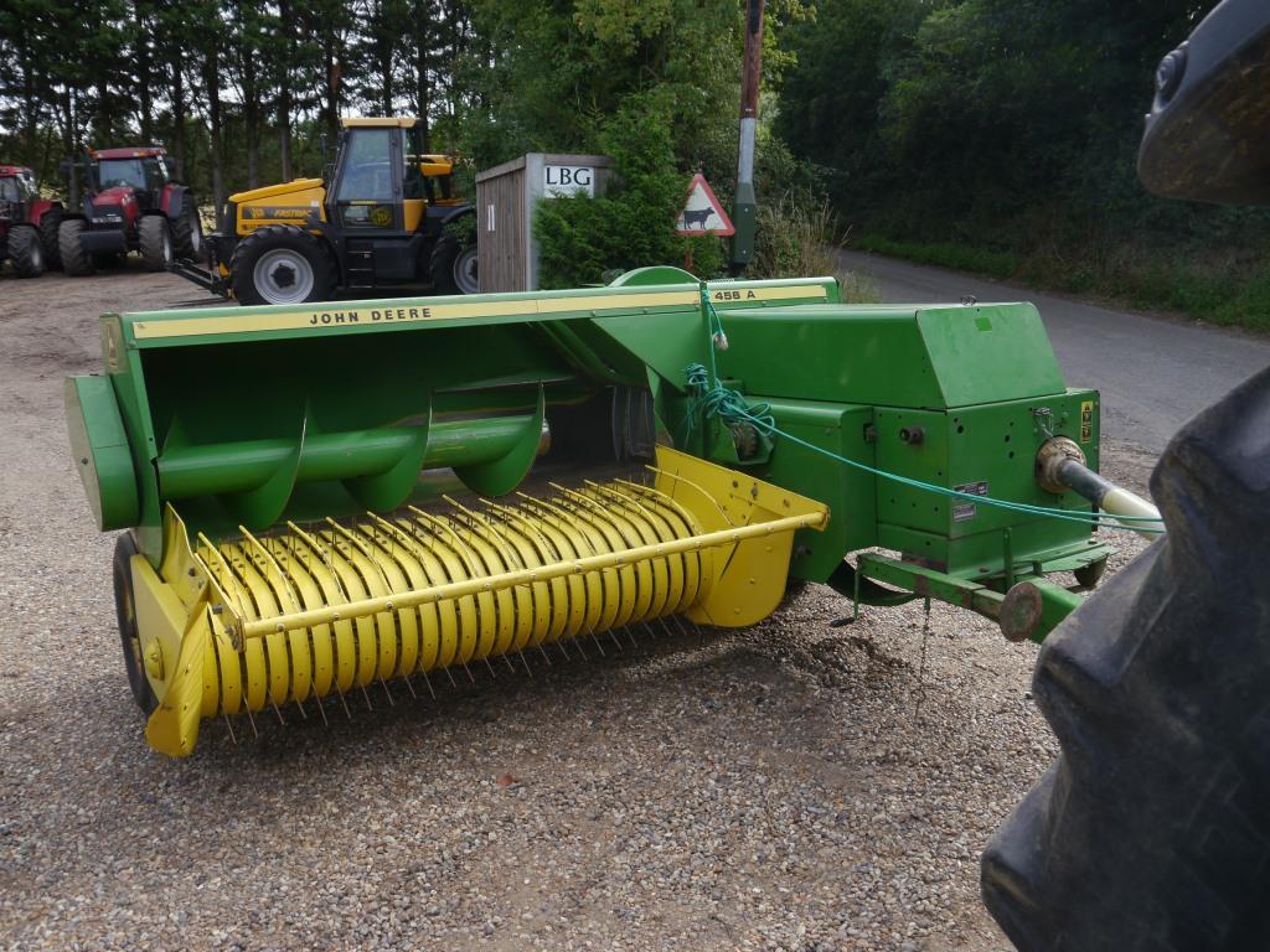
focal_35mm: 32
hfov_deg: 56.8
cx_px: 635
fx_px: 1174
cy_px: 476
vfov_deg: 44.2
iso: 160
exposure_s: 1/200
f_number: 5.6
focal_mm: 16
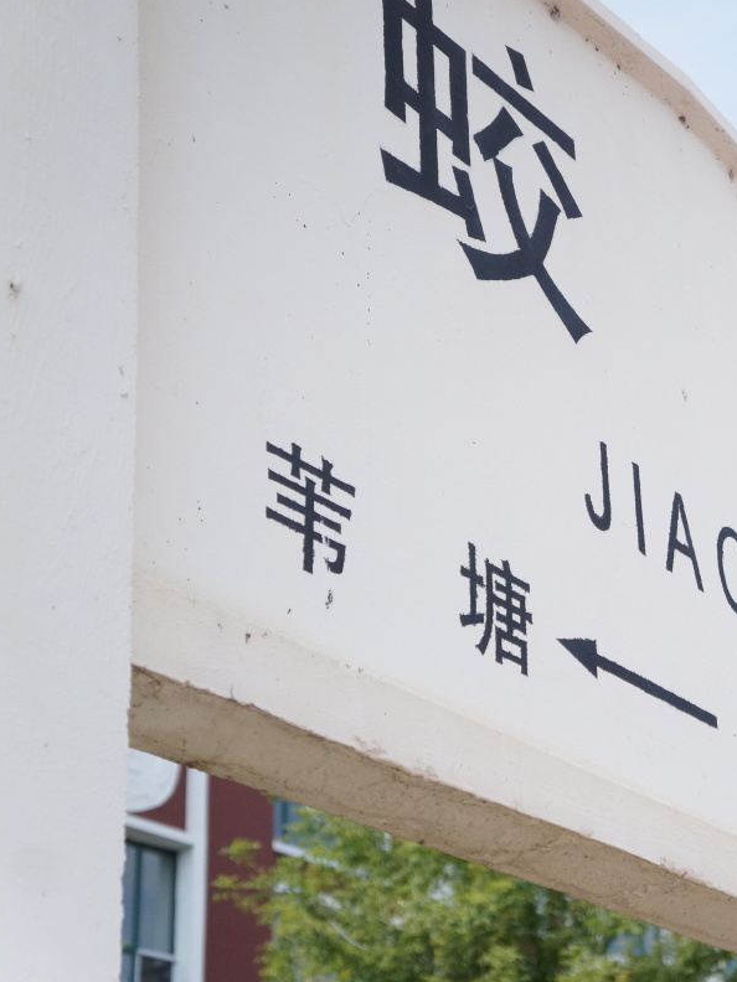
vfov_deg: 28.7
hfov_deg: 21.1
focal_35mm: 68
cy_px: 488
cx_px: 712
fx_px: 1923
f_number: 4
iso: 800
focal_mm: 31
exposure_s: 1/4000
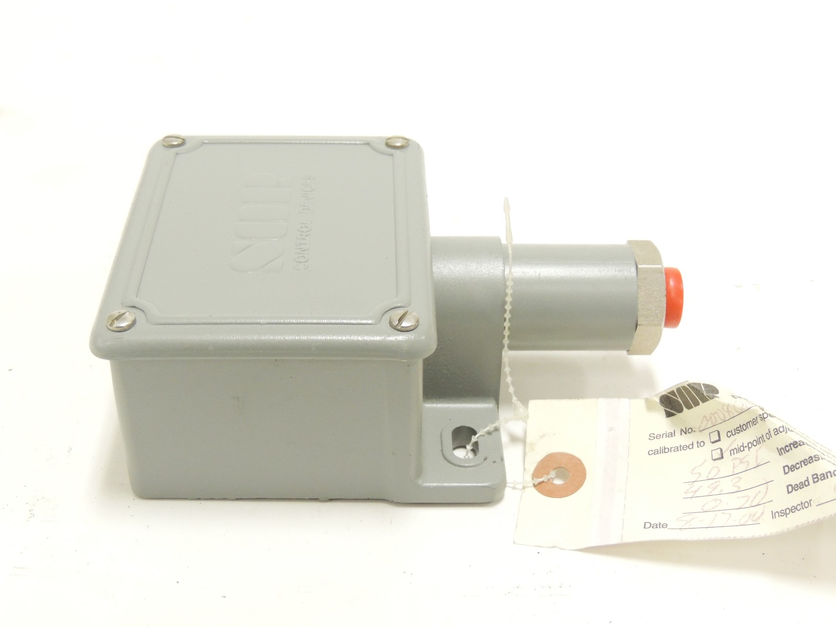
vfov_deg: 29.1
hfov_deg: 38.2
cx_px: 418
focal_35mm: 50
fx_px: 1208
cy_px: 314
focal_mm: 8.9
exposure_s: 1/13
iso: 400
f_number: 3.6
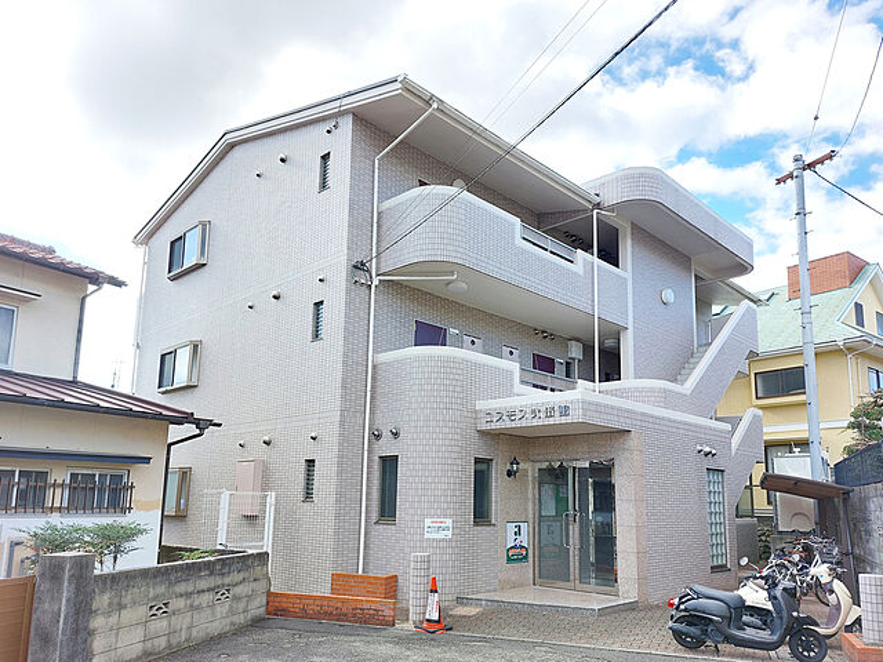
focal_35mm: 24
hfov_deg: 71.6
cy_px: 331
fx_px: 612
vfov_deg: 56.8
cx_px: 442
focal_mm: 5.23
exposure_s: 1/156
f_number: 1.8
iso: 25
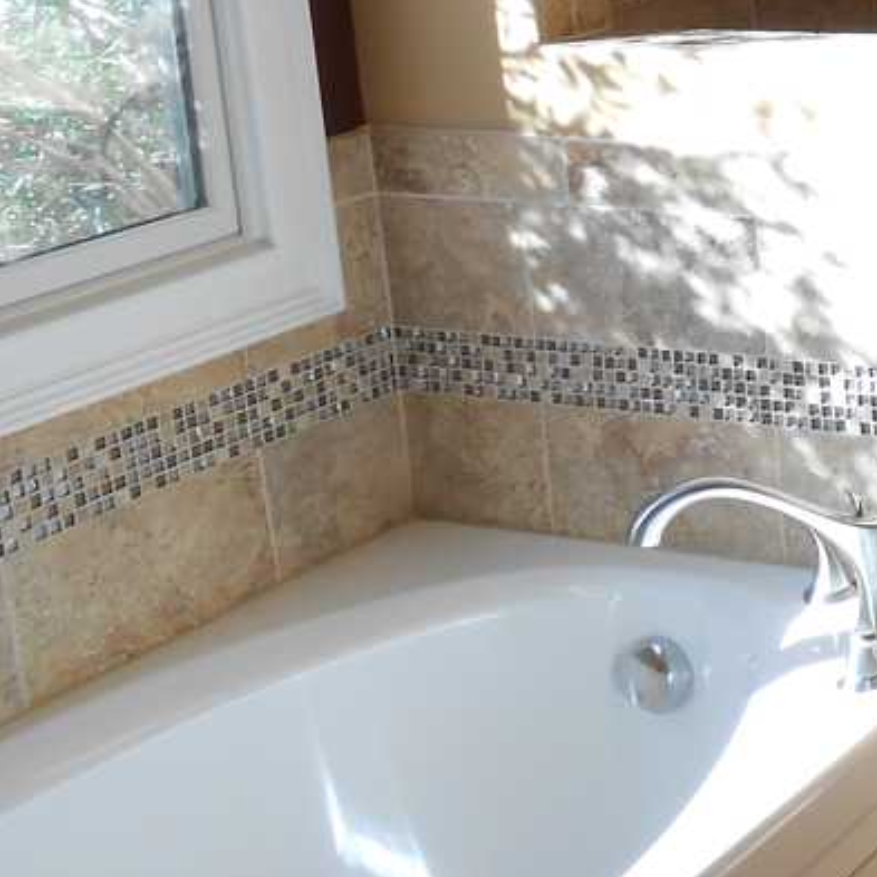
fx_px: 2236
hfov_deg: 19.0
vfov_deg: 21.7
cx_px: 1378
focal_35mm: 78
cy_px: 74
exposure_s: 1/40
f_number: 3.5
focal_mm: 4.6
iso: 80
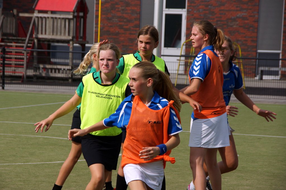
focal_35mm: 180
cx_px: 143
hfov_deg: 11.4
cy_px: 95
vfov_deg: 7.6
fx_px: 1430
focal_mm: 120
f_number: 8
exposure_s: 1/2000
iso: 400
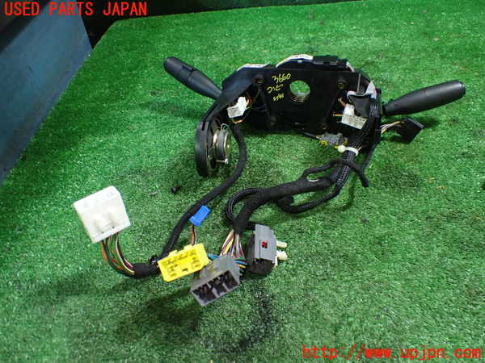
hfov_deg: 60.0
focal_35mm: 30
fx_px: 420
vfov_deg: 46.8
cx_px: 242
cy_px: 182
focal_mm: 5.4
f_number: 2.3
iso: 800
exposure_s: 1/80
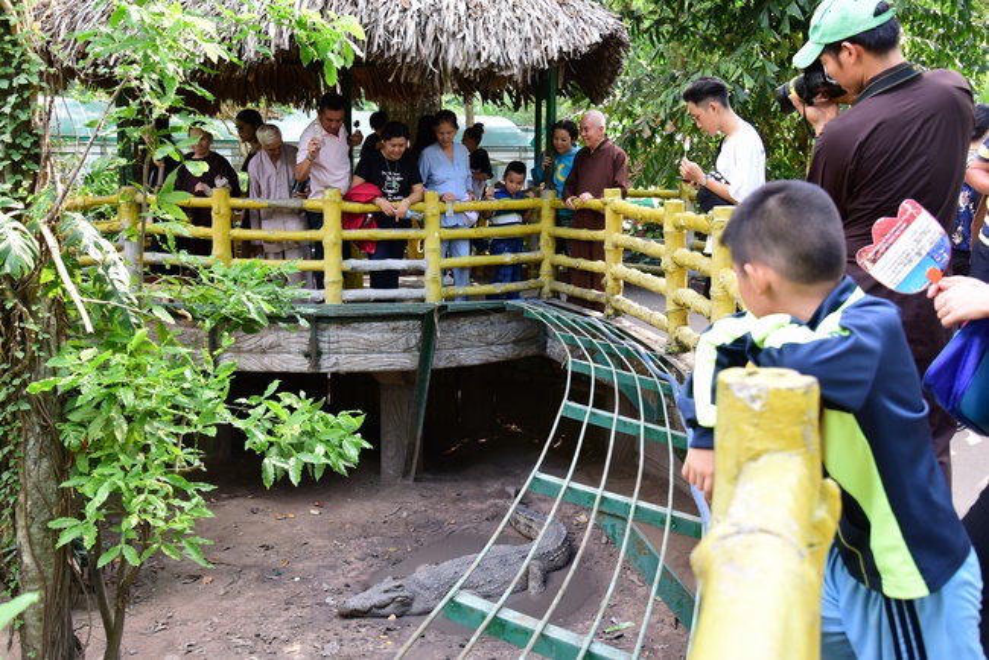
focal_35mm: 38
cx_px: 494
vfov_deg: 35.1
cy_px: 330
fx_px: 1044
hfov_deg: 50.7
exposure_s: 1/100
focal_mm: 38
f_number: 5.6
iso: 1250
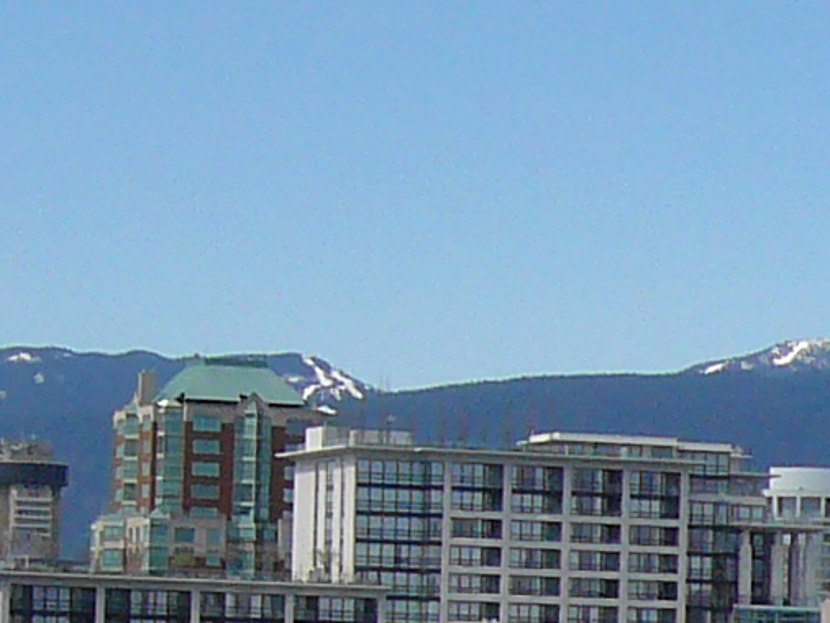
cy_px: 356
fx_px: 4270
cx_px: 376
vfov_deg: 8.3
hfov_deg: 11.1
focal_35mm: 178
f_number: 8
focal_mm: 4.7
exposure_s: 1/320
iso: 100
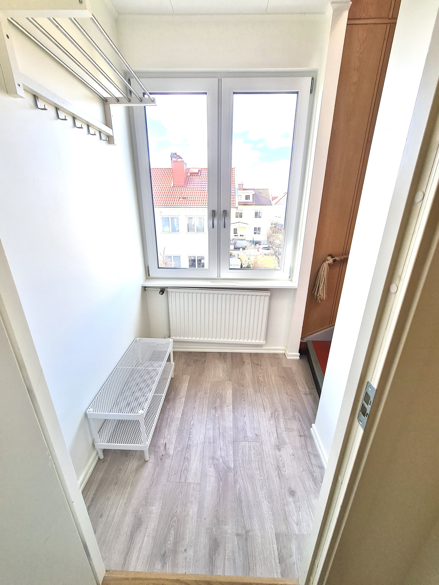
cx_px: 220
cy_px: 292
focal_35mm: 13
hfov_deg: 89.9
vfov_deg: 106.2
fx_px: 220
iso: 50
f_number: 2.2
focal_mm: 2.2
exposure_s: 1/234
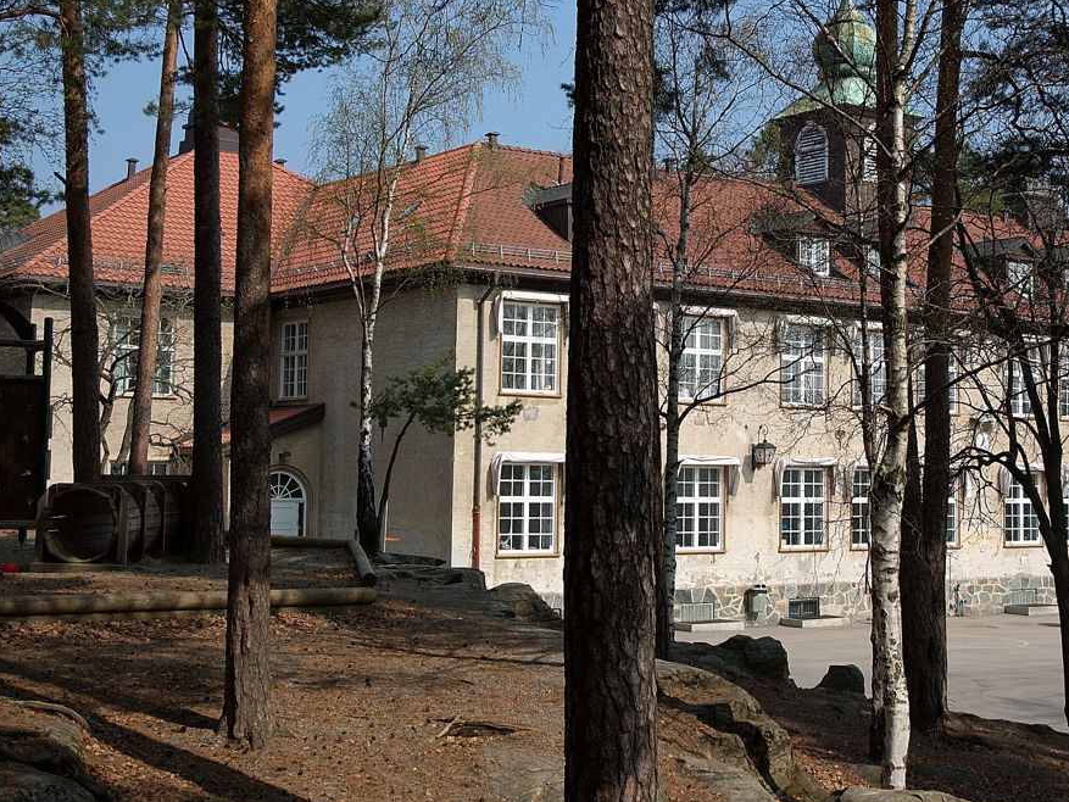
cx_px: 648
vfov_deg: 26.2
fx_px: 1722
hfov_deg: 34.4
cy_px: 309
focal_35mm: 56
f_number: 5.6
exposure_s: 1/1600
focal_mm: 25
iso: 200
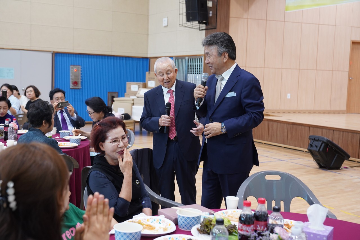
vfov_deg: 31.2
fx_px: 430
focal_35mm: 43
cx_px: 180
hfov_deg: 45.4
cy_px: 120
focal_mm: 43
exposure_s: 1/100
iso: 1250
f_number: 4
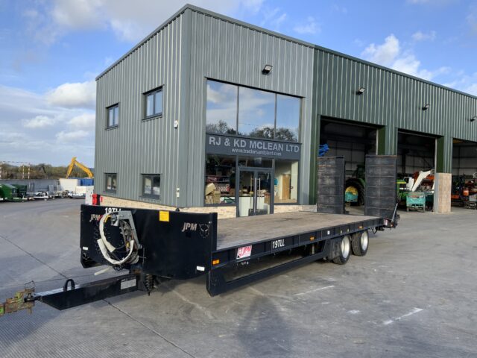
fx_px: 400
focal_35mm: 29
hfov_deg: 61.7
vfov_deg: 48.2
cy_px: 179
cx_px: 238
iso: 16
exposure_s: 1/770
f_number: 1.8
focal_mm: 3
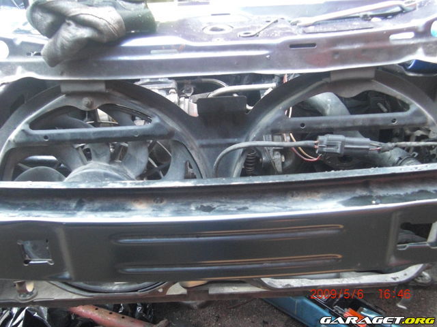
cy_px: 164
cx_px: 218
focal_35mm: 33
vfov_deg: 42.9
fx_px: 417
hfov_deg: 55.4
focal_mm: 5.8
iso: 400
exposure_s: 1/60
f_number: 2.7
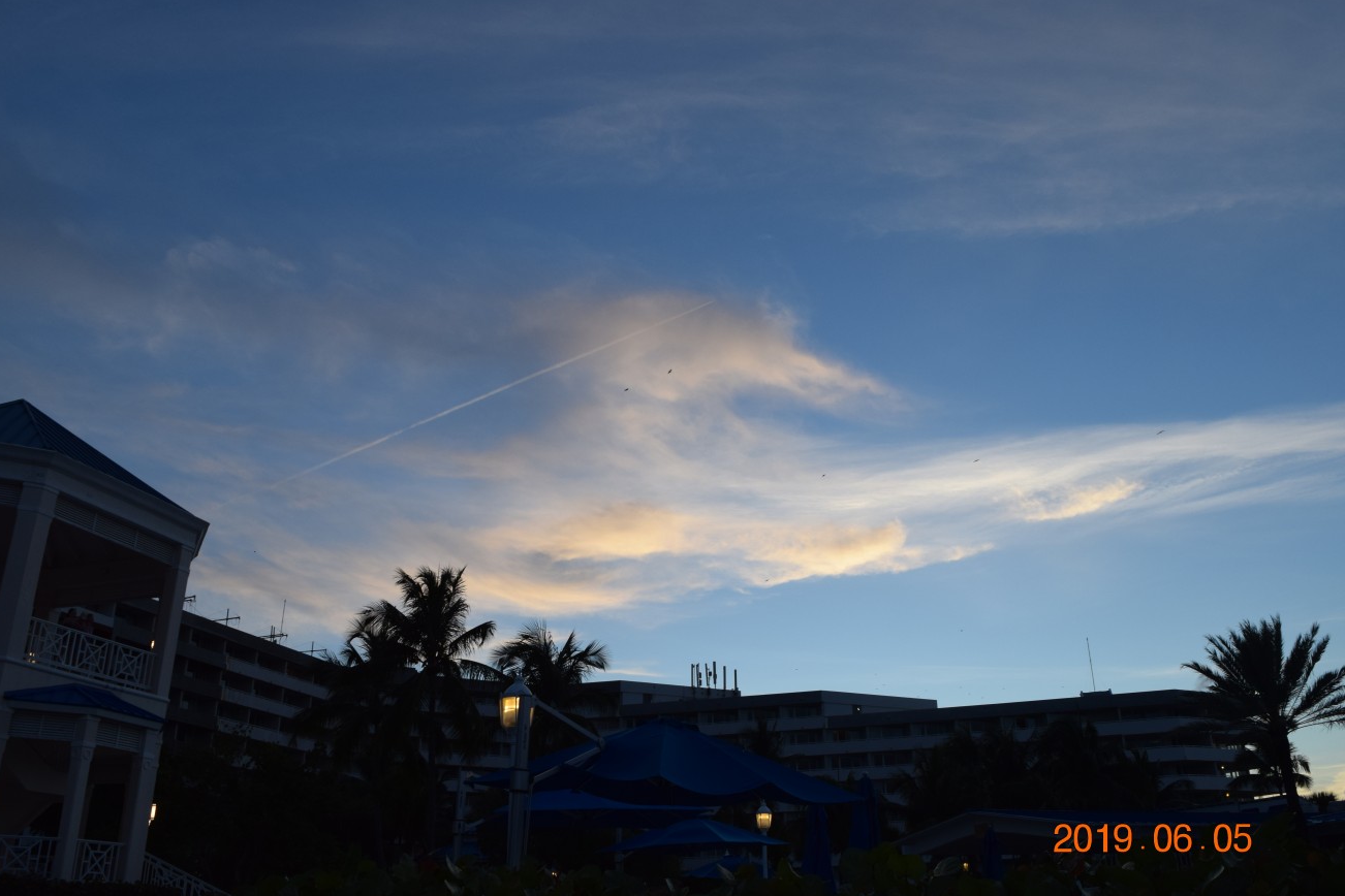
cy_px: 444
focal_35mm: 28
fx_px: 1046
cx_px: 687
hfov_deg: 65.5
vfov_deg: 46.4
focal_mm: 18
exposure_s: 1/200
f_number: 7.1
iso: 400
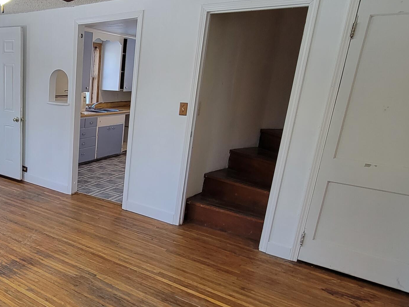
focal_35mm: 28
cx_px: 66
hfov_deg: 57.3
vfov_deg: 49.6
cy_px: 174
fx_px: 331
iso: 125
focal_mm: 2.2
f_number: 2.2
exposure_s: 1/60
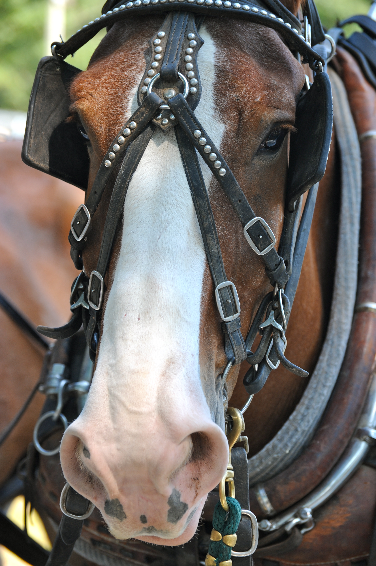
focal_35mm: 135
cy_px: 283
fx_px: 2118
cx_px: 188
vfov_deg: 15.2
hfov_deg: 10.1
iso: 400
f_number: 7.1
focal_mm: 135
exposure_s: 1/200
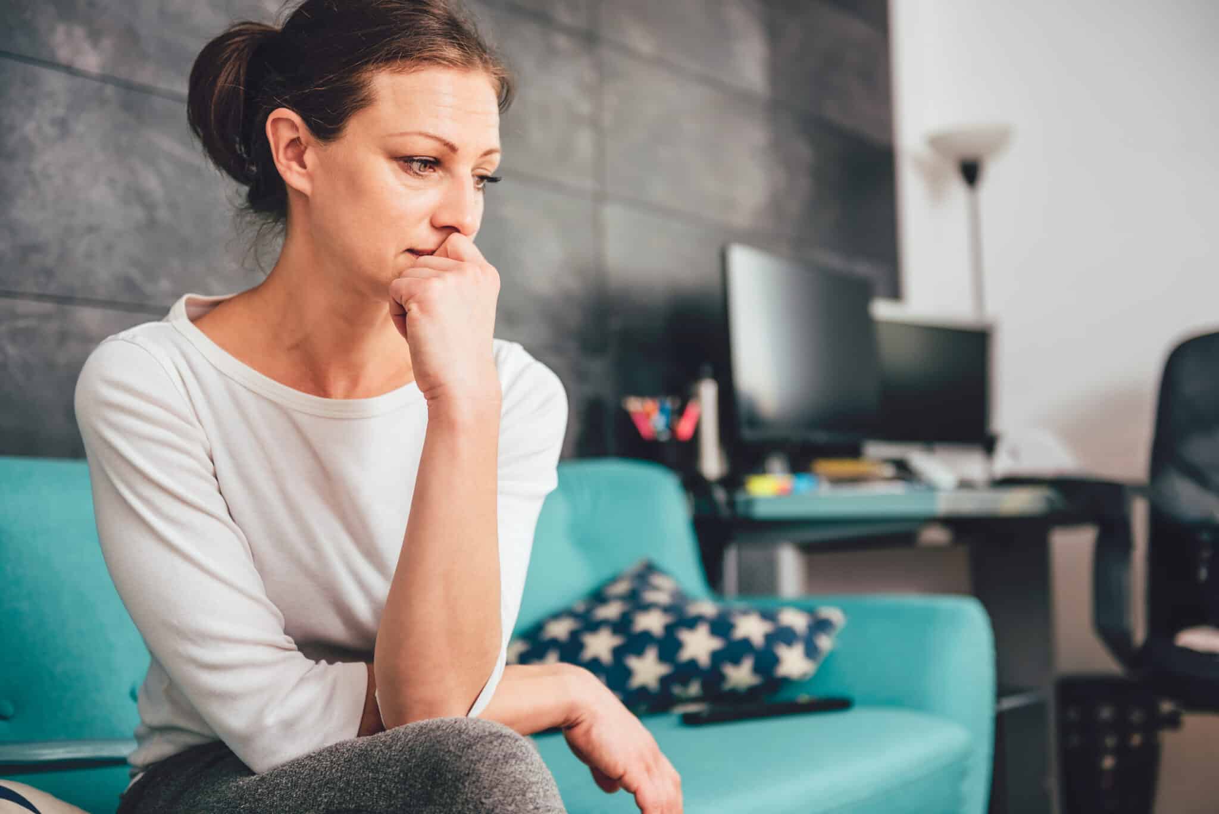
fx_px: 1626
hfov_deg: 41.1
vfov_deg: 28.1
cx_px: 610
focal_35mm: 48
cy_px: 407
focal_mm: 48
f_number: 2.8
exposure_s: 1/200
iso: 100
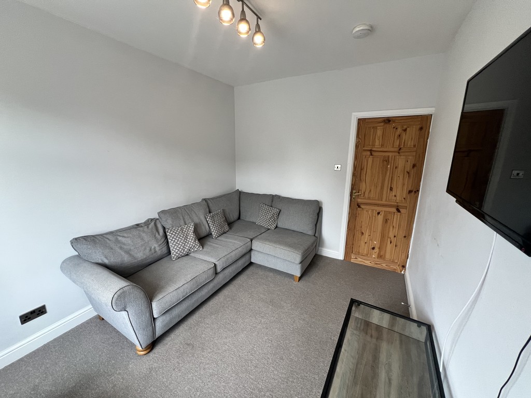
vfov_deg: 89.9
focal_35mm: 13
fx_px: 199
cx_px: 266
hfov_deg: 106.2
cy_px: 199
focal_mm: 1.57
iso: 125
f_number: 1.8
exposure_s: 1/99
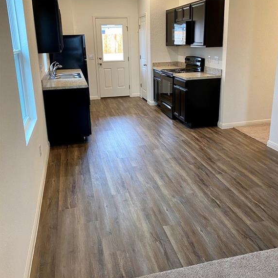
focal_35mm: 31
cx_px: 140
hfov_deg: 52.5
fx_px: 282
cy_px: 118
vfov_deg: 52.3
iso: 125
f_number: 1.8
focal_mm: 4.25
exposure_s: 1/60
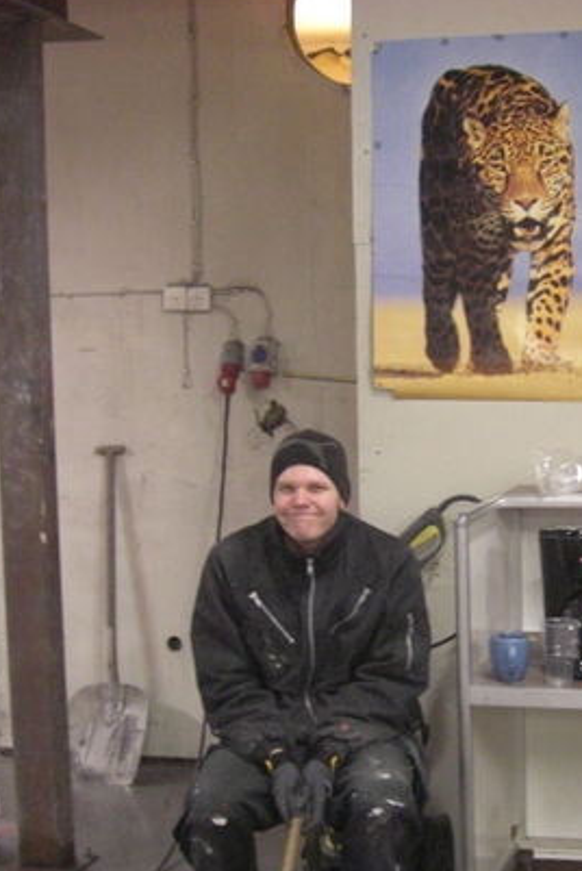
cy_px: 508
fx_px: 1525
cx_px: 473
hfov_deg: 21.3
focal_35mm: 63
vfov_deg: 31.8
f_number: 2.8
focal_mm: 7.9
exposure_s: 1/25
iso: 800
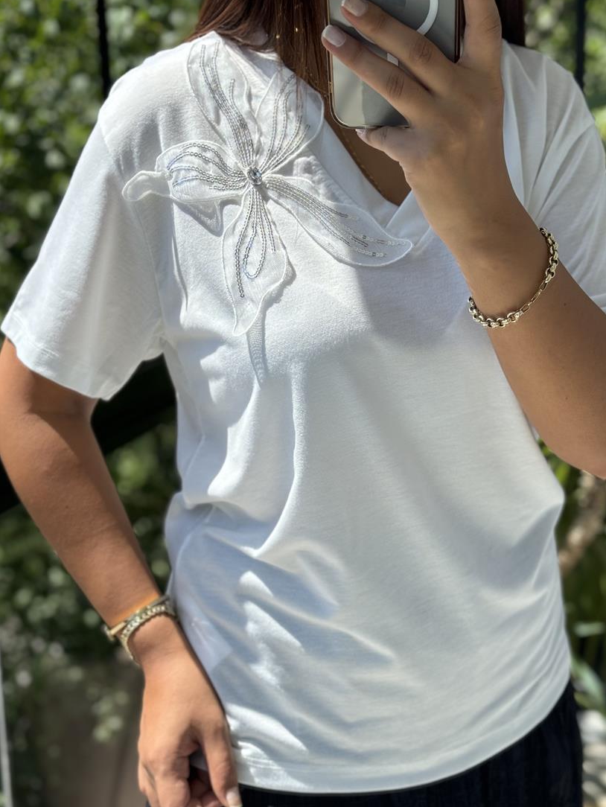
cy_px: 422
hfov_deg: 24.8
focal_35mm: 59
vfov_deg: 32.7
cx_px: 348
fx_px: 1376
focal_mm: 6.76
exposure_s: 1/598
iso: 64
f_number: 1.78
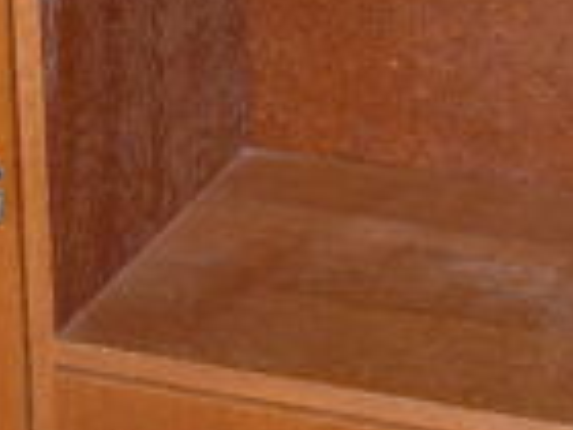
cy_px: 315
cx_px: 201
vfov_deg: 9.0
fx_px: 2731
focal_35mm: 165
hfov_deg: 12.0
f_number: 3.2
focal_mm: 9.2
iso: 100
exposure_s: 1/30
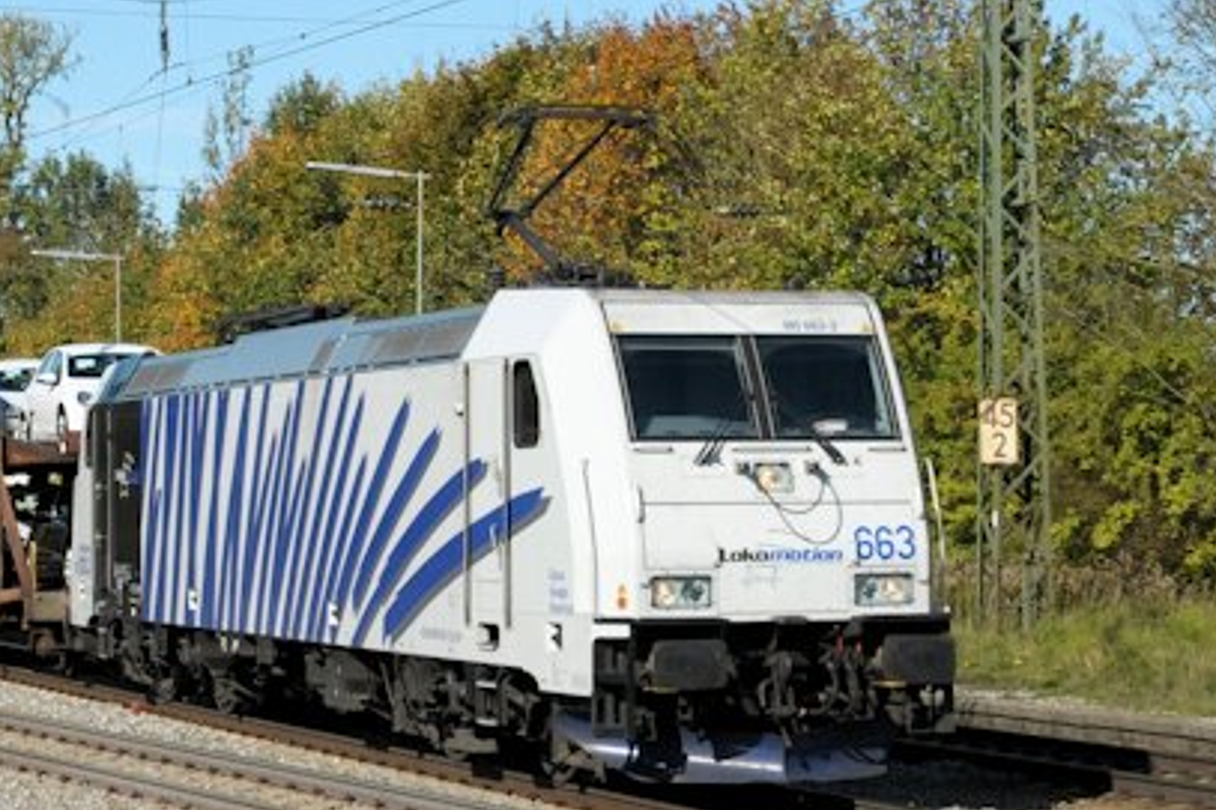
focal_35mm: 94
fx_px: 3182
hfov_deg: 21.2
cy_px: 248
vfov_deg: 14.5
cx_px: 161
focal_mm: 25
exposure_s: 1/1000
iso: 320
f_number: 6.3
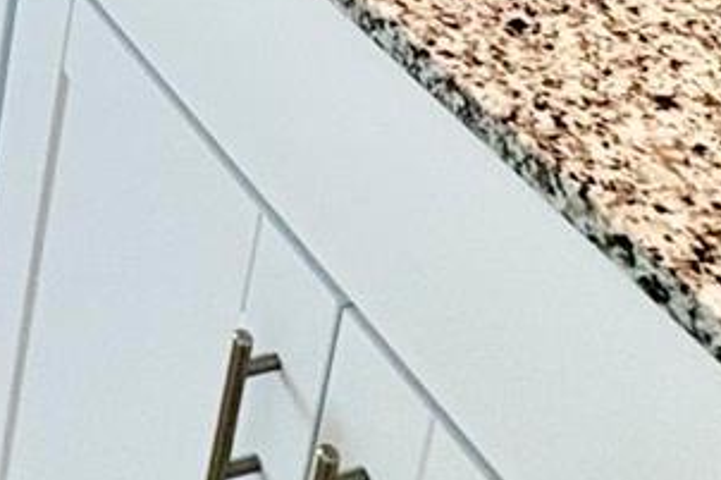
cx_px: -222
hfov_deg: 24.0
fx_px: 1481
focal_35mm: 74
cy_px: -647
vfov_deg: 13.7
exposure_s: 1/123
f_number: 2.2
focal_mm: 2.22
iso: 100
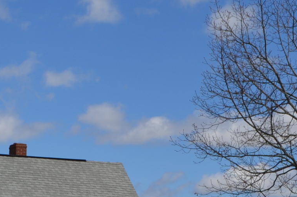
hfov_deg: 16.9
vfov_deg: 11.5
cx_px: -16
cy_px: 174
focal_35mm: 118
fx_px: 973
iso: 100
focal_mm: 20
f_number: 9
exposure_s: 1/320
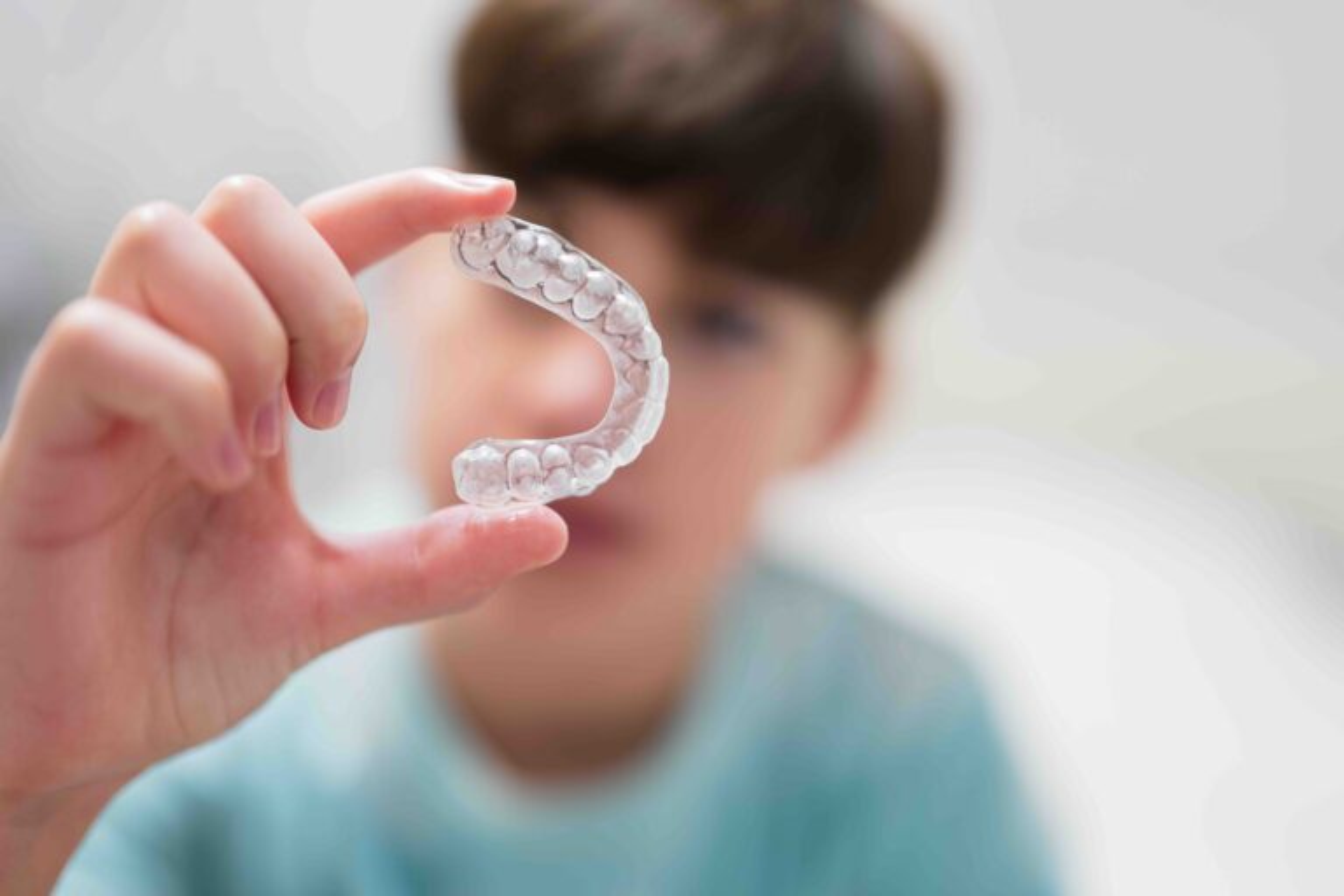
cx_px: 672
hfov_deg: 39.6
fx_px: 1867
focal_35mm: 50
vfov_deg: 27.0
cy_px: 448
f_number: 1.2
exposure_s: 1/100
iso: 250
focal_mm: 50
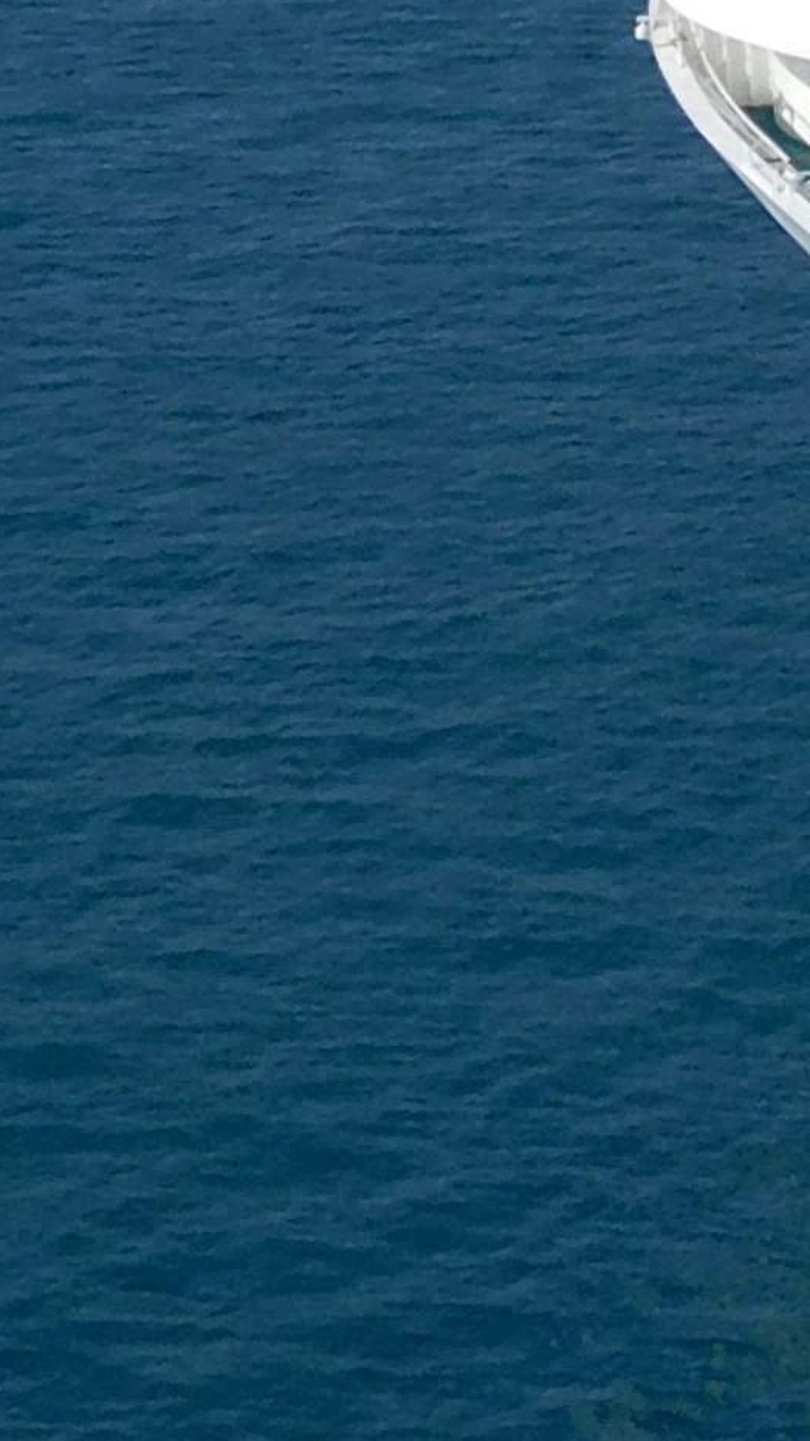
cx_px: 2470
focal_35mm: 243
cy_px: -318
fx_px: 9280
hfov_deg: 4.8
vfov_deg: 8.8
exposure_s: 1/400
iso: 125
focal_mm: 8
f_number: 7.4
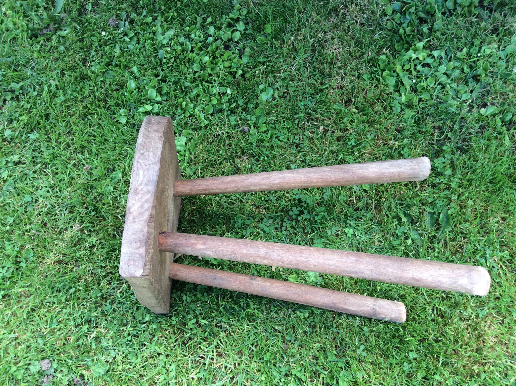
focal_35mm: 32
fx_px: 476
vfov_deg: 44.1
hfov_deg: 56.9
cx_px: 258
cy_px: 193
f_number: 2.4
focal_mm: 3.3
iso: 50
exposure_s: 1/100
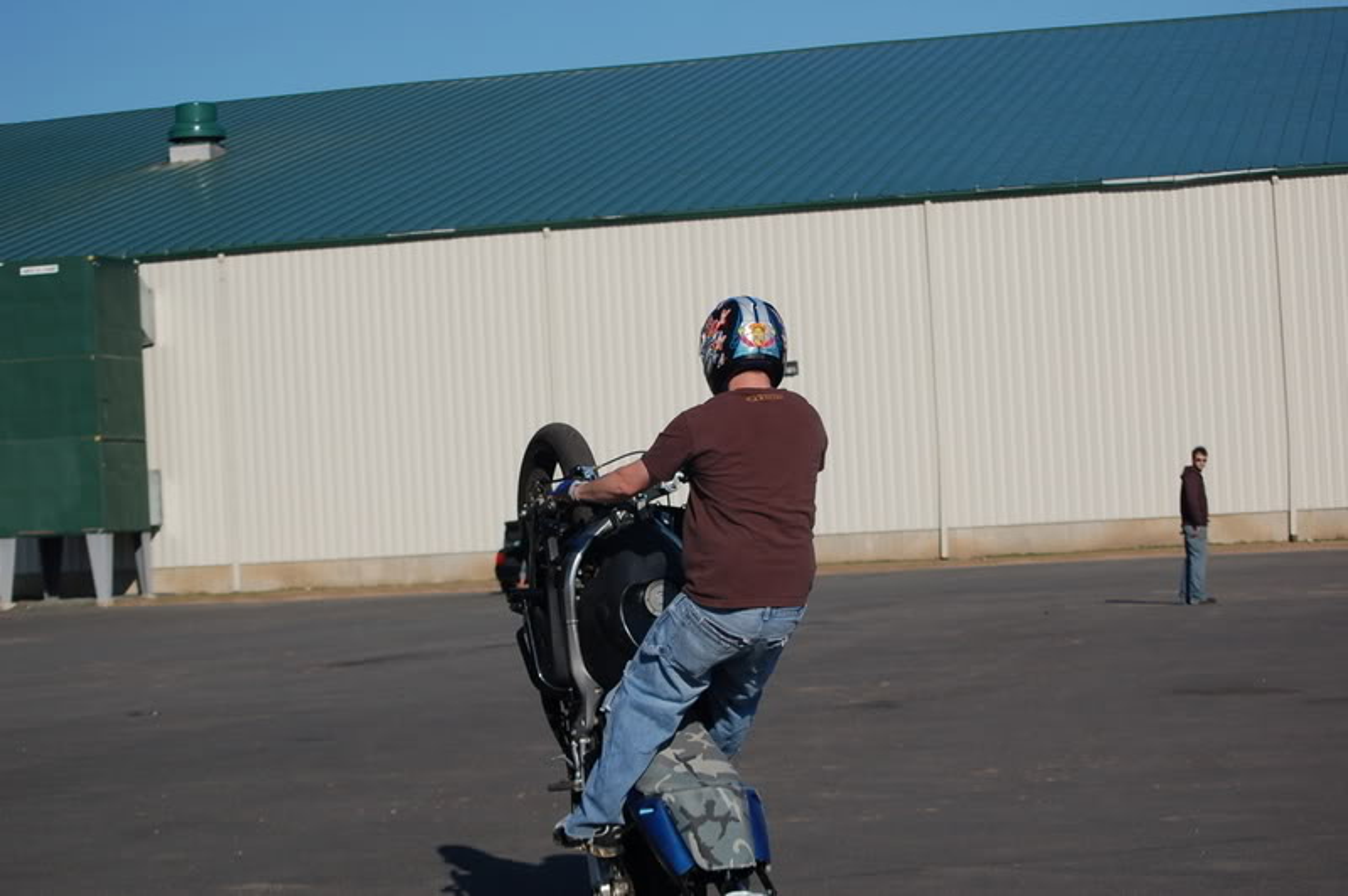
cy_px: 448
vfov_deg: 16.2
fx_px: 3143
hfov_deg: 24.2
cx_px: 674
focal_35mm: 84
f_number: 5.6
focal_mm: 56
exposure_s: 1/500
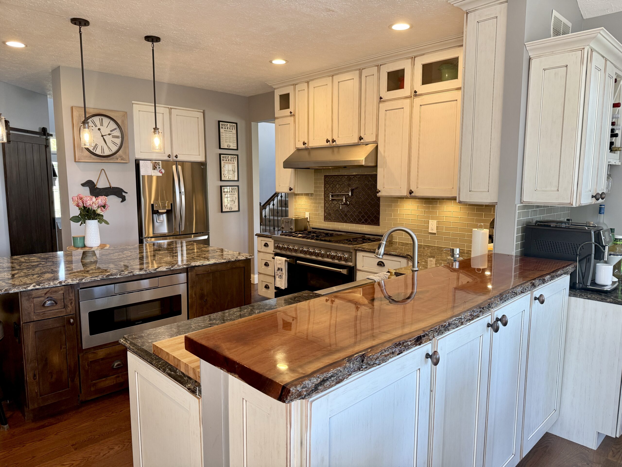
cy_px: 234
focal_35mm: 24
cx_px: 311
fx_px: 431
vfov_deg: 56.8
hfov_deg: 71.6
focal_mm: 6.76
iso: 125
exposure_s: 1/120
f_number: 1.78
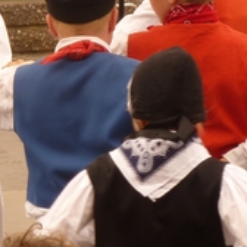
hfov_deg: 4.1
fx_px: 3455
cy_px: 82
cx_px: -3
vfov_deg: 4.1
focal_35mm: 428
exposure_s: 1/160
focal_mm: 27.8
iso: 80
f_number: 4.5
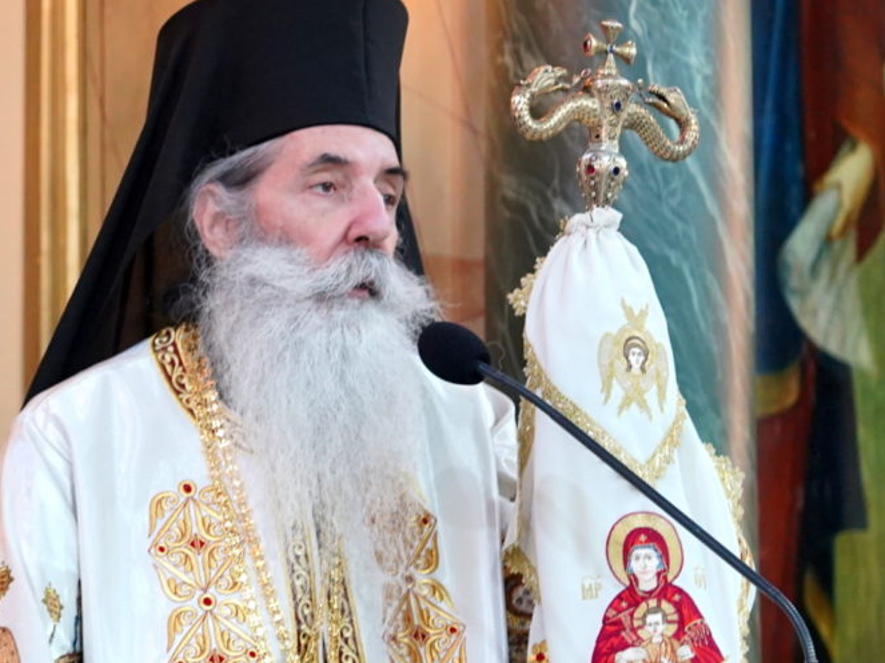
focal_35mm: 156
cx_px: 254
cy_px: 369
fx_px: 3988
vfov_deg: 9.5
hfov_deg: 12.6
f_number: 3.5
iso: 2000
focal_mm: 70
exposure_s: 1/160
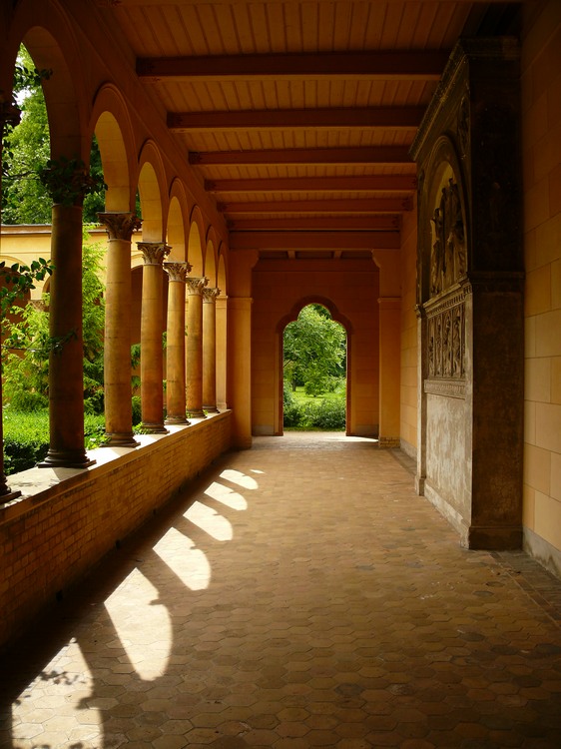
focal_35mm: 35
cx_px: 280
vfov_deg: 52.6
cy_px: 374
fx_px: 757
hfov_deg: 40.7
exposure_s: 1/100
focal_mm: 7.4
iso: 100
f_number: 2.8
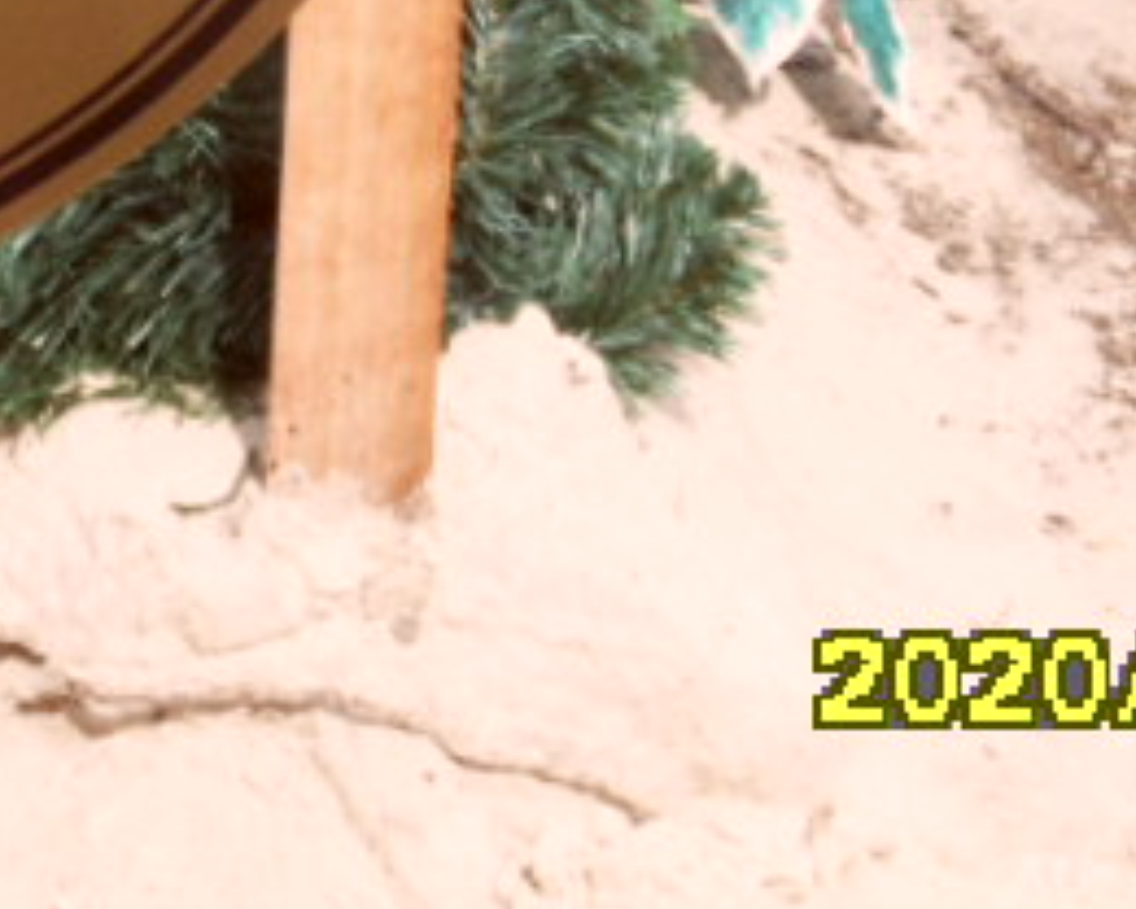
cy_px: -651
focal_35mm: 123
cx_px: -516
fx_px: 4135
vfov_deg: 11.7
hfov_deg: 14.7
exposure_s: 1/750
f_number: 3.4
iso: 80
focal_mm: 5.3
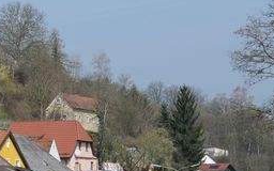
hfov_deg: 11.6
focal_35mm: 171
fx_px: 1277
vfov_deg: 7.6
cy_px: 156
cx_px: -165
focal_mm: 28
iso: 200
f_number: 9
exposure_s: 1/500
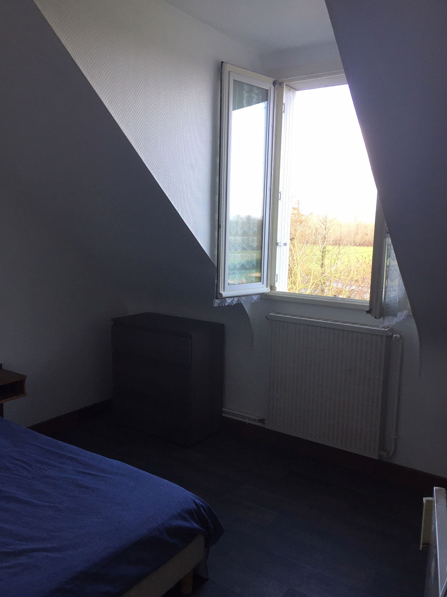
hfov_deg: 46.8
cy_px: 308
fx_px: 517
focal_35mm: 30
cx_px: 221
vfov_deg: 60.0
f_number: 2.2
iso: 40
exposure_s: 1/100
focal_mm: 4.15
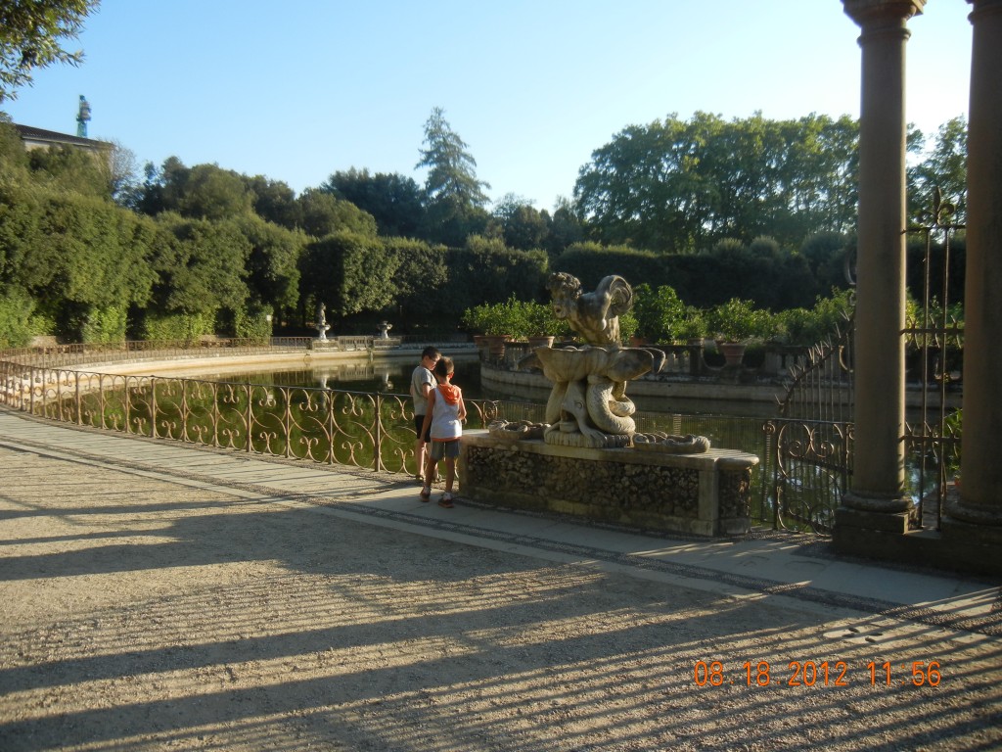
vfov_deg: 46.8
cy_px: 376
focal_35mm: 30
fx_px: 868
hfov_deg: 60.0
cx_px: 501
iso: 160
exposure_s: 1/542
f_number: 3.5
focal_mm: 5.4
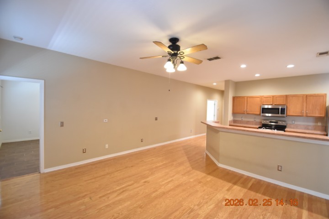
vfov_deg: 77.3
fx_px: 137
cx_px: 164
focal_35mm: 15
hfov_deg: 100.4
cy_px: 110
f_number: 3.5
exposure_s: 1/20
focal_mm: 10
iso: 800
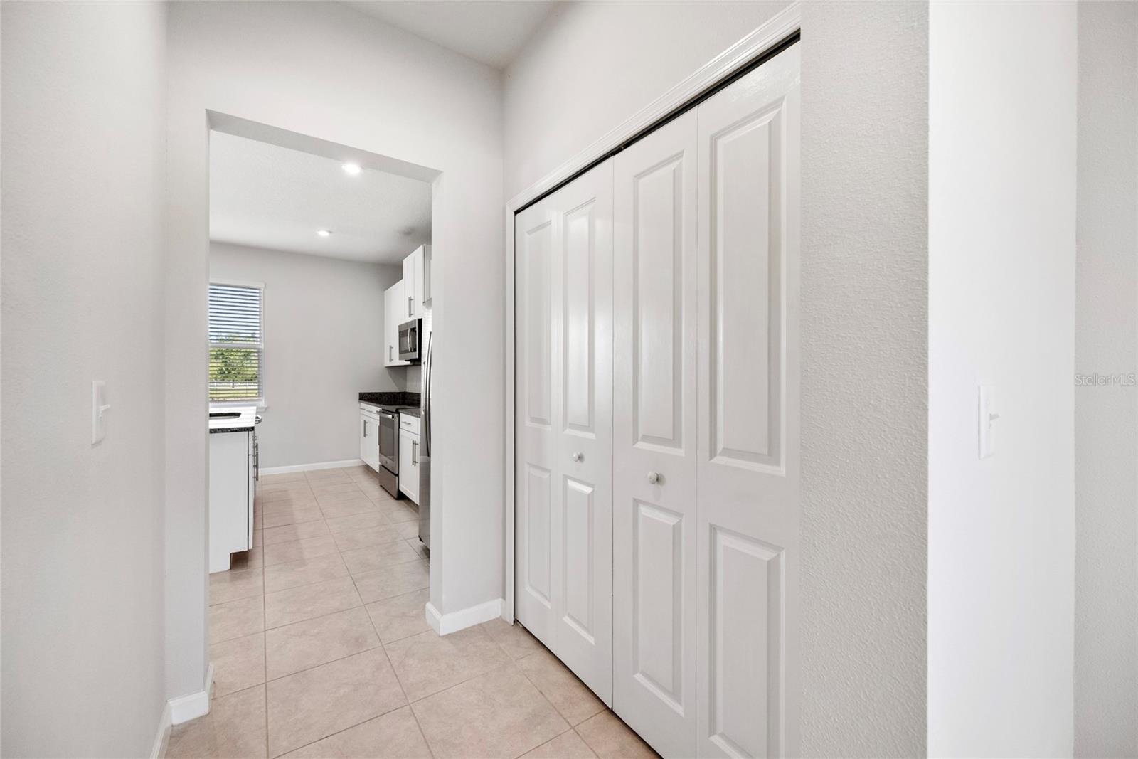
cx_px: 569
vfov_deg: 81.2
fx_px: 443
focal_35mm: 14
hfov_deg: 104.2
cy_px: 380
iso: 250
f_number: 6.3
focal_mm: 14
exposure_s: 1/50
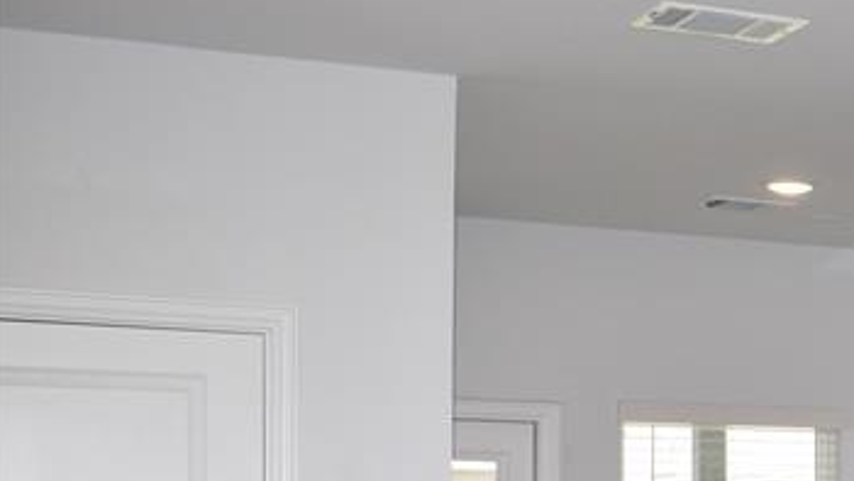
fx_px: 2287
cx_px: 1242
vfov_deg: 11.6
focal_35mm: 101
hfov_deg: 18.9
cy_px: 652
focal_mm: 22
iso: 400
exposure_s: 1/160
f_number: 6.3
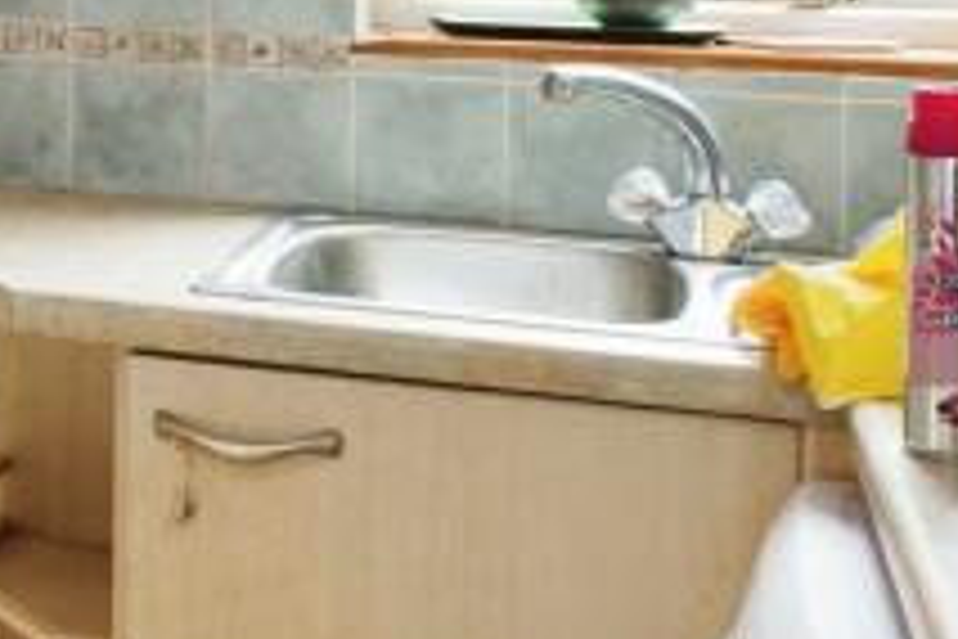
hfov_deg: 21.4
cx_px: -544
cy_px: -70
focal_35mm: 77
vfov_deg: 17.1
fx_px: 2049
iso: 1600
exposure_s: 1/50
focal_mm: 16
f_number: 8
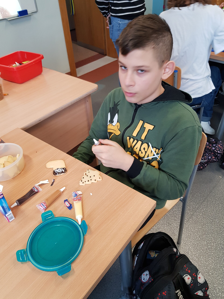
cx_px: 112
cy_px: 150
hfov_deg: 53.1
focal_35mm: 26
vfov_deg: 67.3
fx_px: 224
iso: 125
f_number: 1.7
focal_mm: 4.2
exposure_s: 1/50
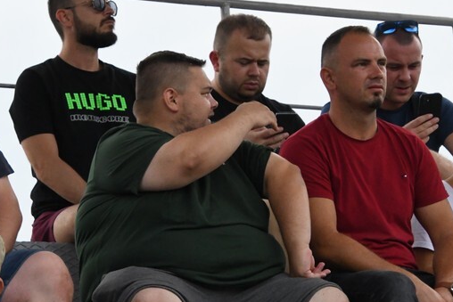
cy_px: 143
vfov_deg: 6.0
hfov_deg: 9.0
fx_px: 2870
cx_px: 191
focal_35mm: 228
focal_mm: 92
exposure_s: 1/2000
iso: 6400
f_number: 11
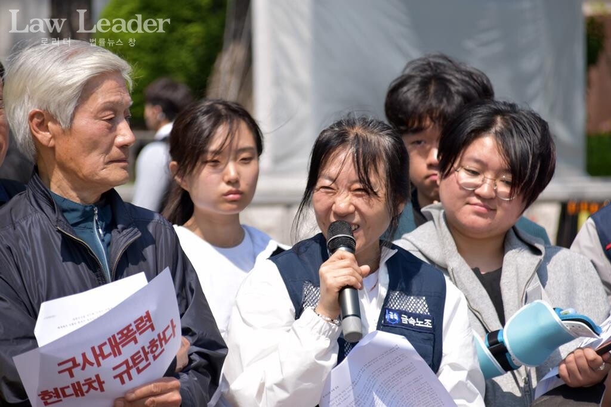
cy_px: 204
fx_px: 3946
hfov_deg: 8.9
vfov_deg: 5.9
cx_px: 306
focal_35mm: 232
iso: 100
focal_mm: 155
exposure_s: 1/320
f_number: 6.3
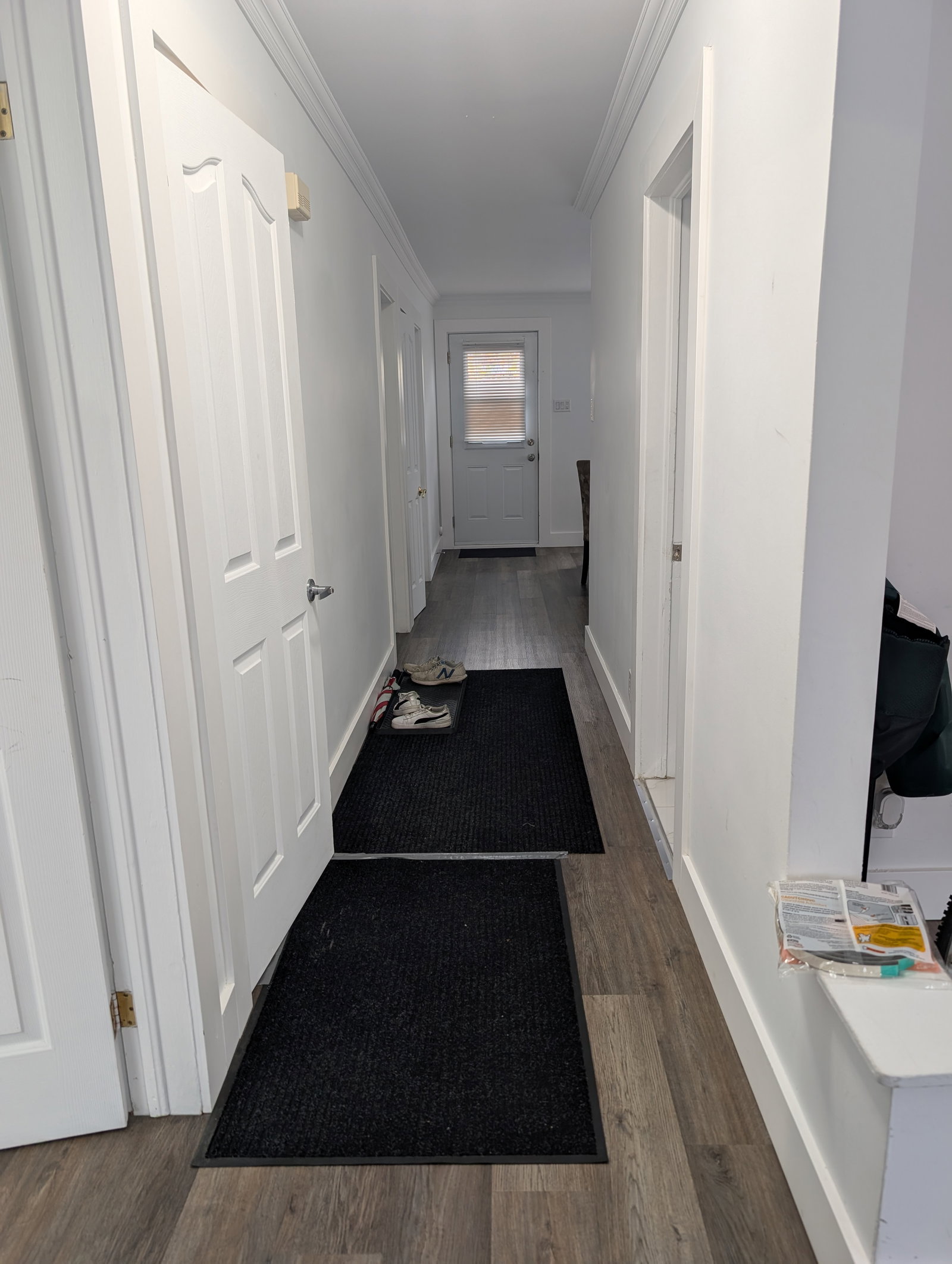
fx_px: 878
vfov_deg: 71.5
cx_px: 476
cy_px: 632
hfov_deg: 56.9
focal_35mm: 24
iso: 19
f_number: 1.68
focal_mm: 6.9
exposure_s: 1/80.2
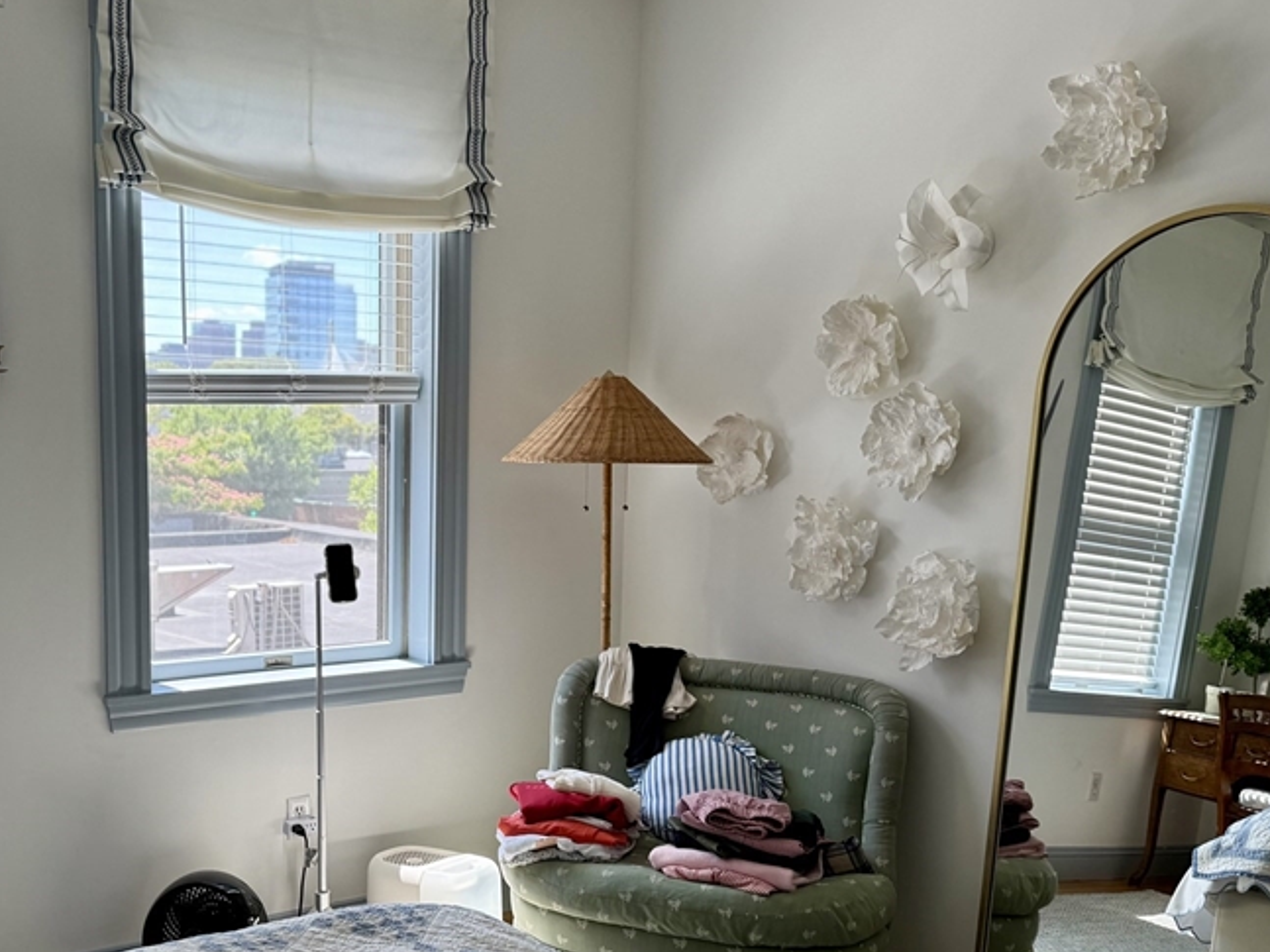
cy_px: 585
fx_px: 1394
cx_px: 432
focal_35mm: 38
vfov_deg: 37.5
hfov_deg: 48.2
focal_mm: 6.76
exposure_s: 1/137
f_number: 1.78
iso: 50
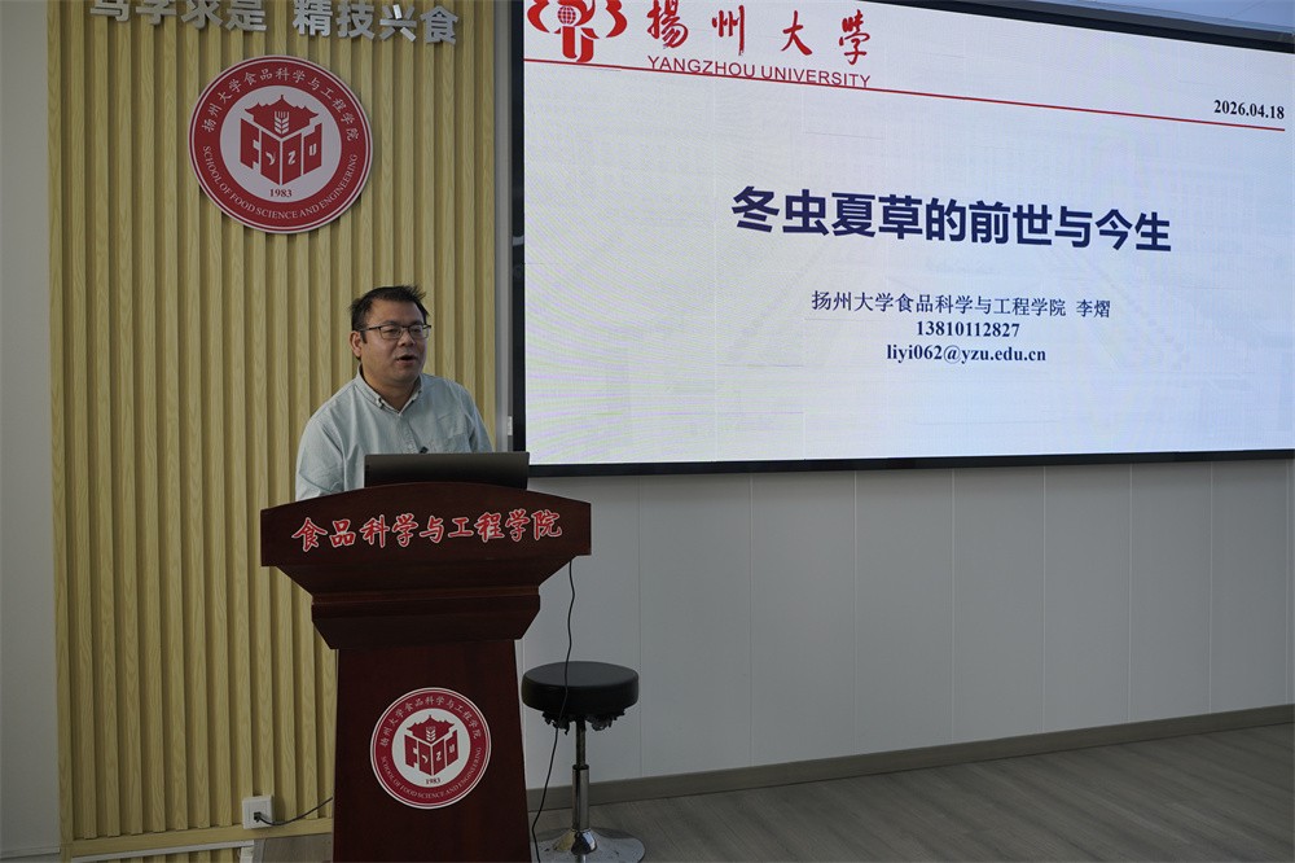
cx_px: 648
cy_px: 432
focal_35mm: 31
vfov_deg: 42.3
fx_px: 1115
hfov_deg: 60.3
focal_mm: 31
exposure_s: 1/160
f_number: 4
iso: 200
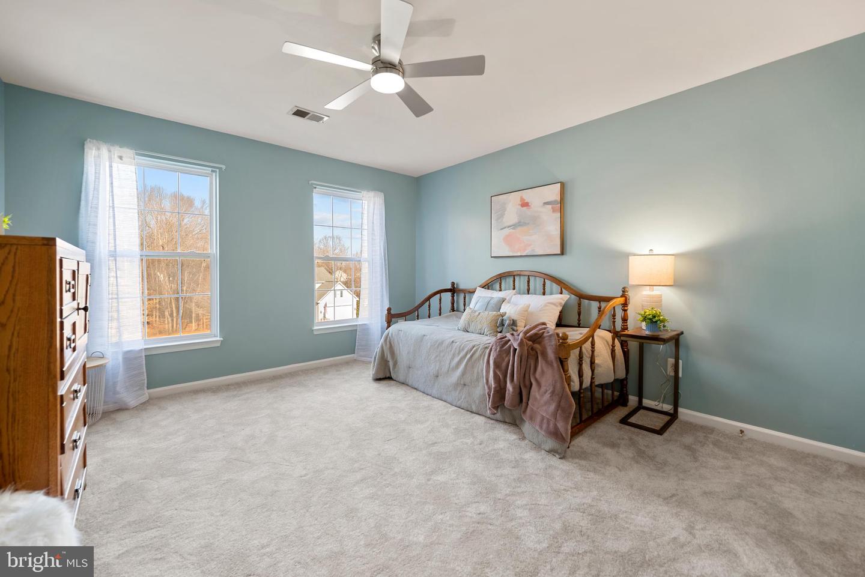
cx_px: 432
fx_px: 336
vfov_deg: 81.2
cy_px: 288
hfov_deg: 104.2
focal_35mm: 14
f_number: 4
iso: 100
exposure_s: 1/15
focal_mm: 14
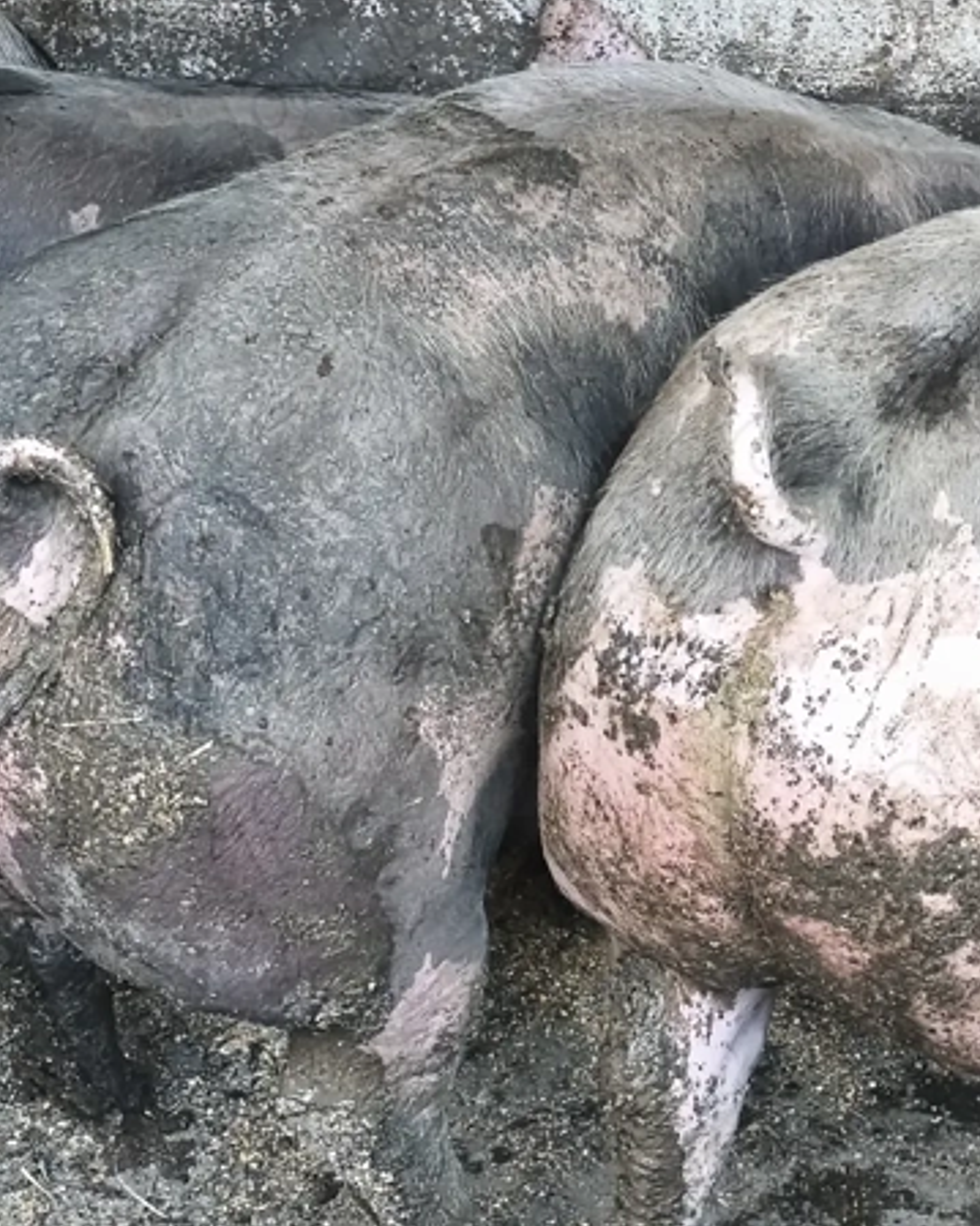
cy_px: 680
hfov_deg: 15.3
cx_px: 830
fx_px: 3627
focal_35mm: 100
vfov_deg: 19.2
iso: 1000
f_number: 1.65
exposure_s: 1/50
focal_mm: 6.14
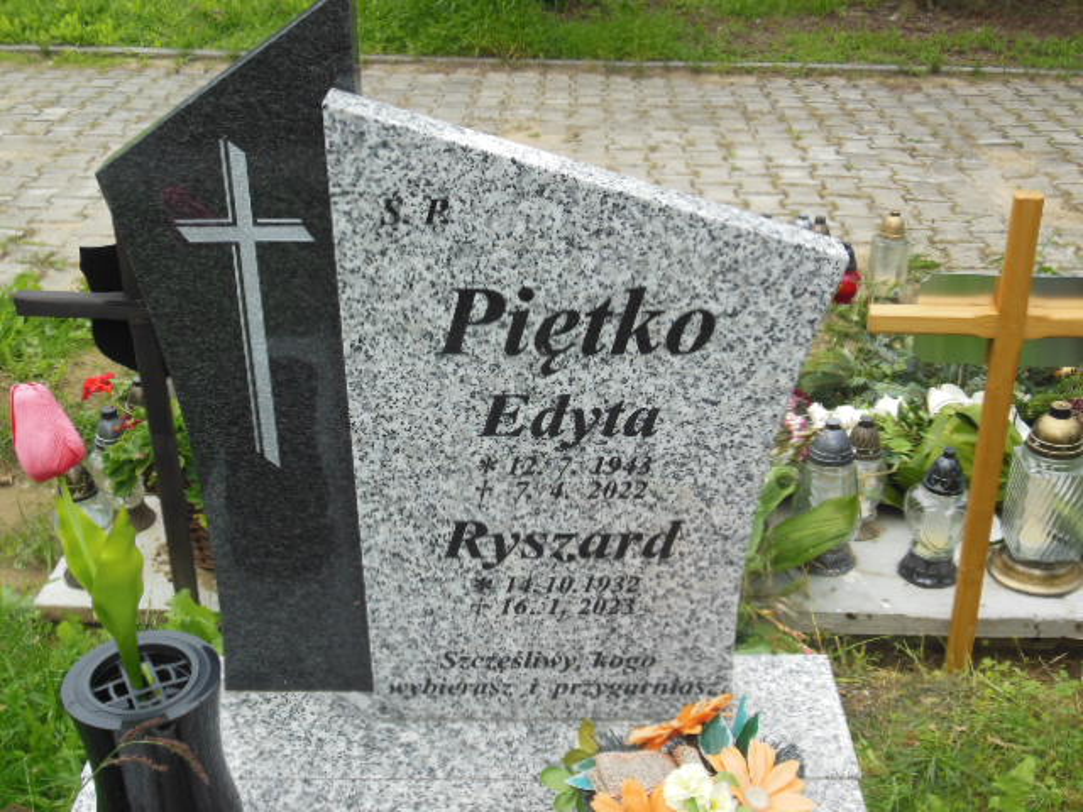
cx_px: 542
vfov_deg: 33.6
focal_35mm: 43
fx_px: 1345
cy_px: 406
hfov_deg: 43.9
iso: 125
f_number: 3.8
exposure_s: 1/320
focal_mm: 7.7
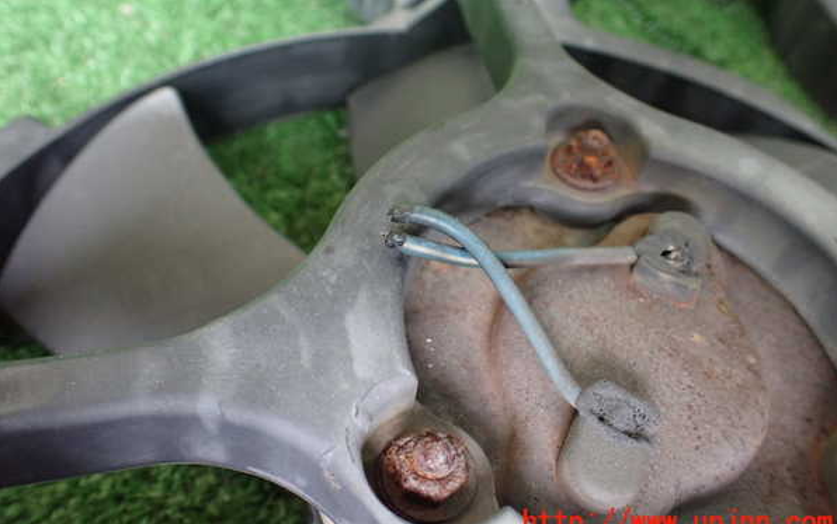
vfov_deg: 39.4
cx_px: 418
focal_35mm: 32
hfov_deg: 59.6
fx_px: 730
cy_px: 225
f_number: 2.3
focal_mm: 5.4
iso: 800
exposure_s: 1/80
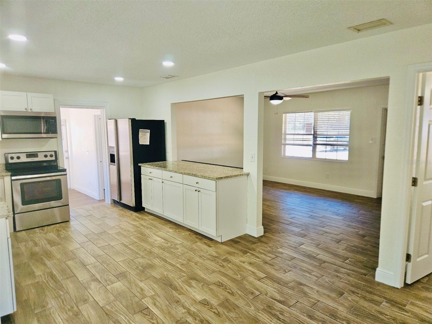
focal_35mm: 23
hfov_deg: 73.9
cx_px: 216
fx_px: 287
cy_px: 162
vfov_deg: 58.9
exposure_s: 1/60.2
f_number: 1.8
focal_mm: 5.4
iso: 108
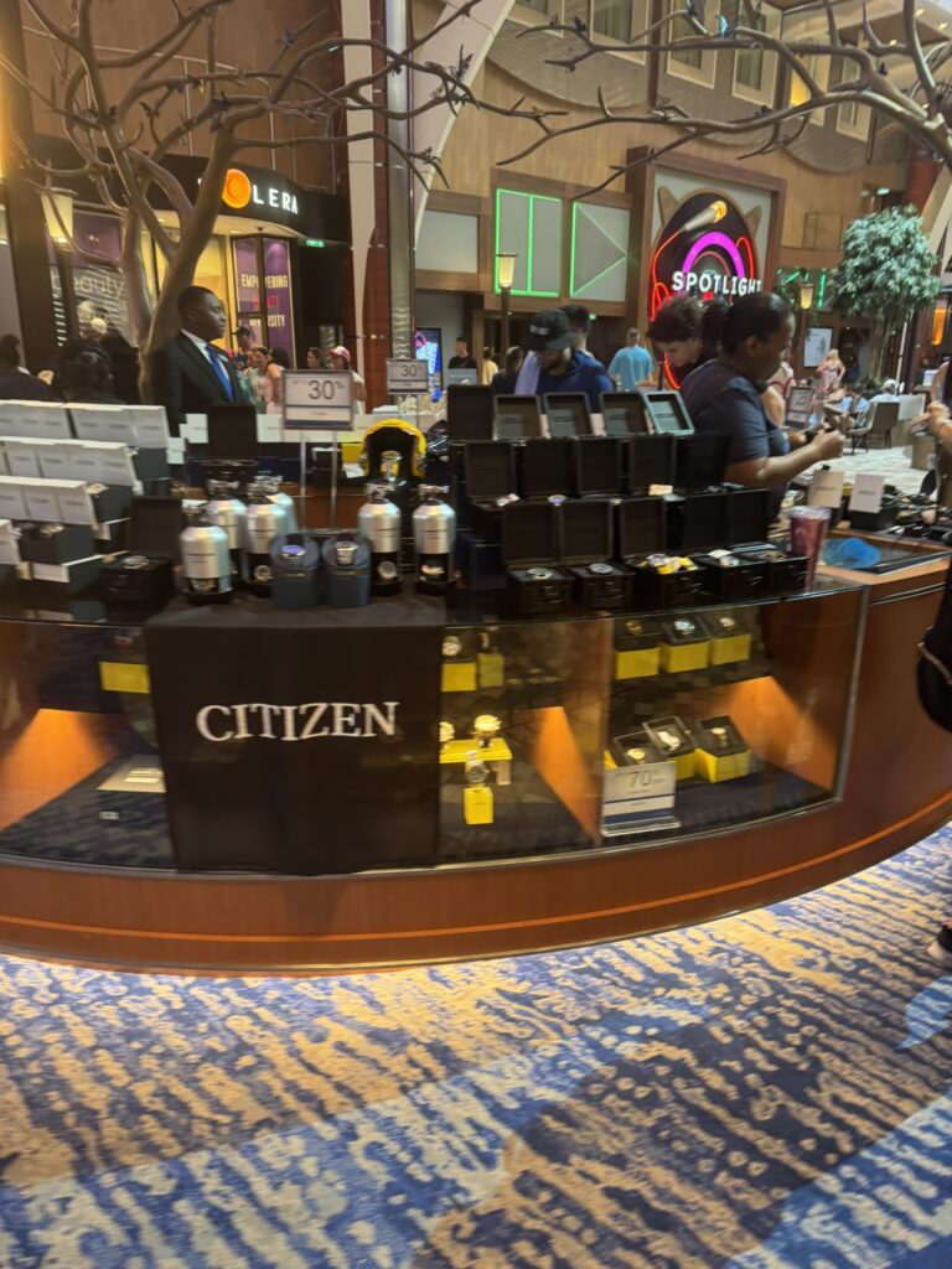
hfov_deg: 56.8
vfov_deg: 71.6
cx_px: 476
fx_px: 880
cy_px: 634
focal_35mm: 24
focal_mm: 6.76
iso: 250
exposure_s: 1/60
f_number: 1.78
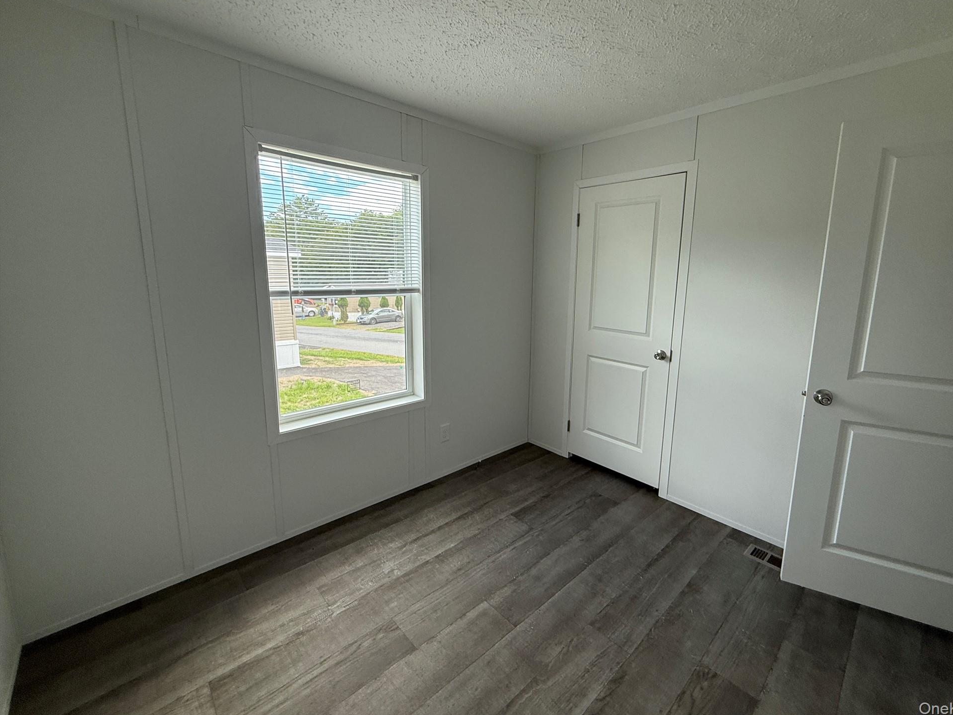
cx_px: 510
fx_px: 413
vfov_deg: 81.7
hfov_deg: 98.0
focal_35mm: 15
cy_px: 338
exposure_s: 1/102
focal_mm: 2.22
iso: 64
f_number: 2.2
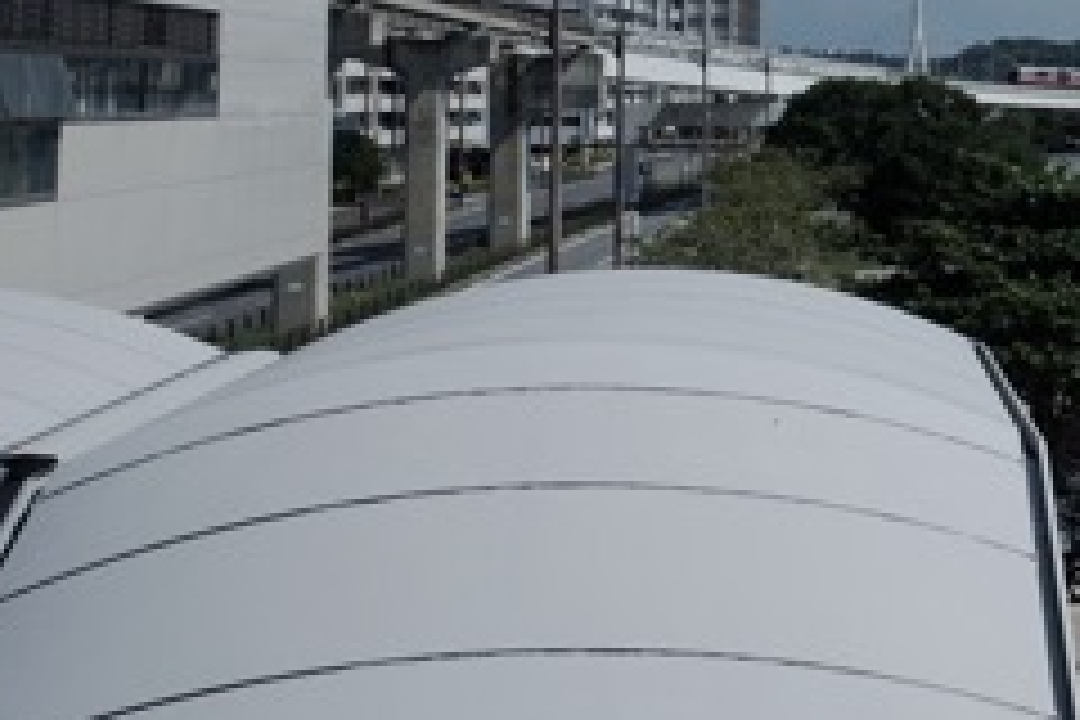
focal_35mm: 56
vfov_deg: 22.8
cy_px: -68
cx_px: 1386
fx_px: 1680
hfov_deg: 29.2
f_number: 5.6
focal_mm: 13.7
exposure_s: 1/1500
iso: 100
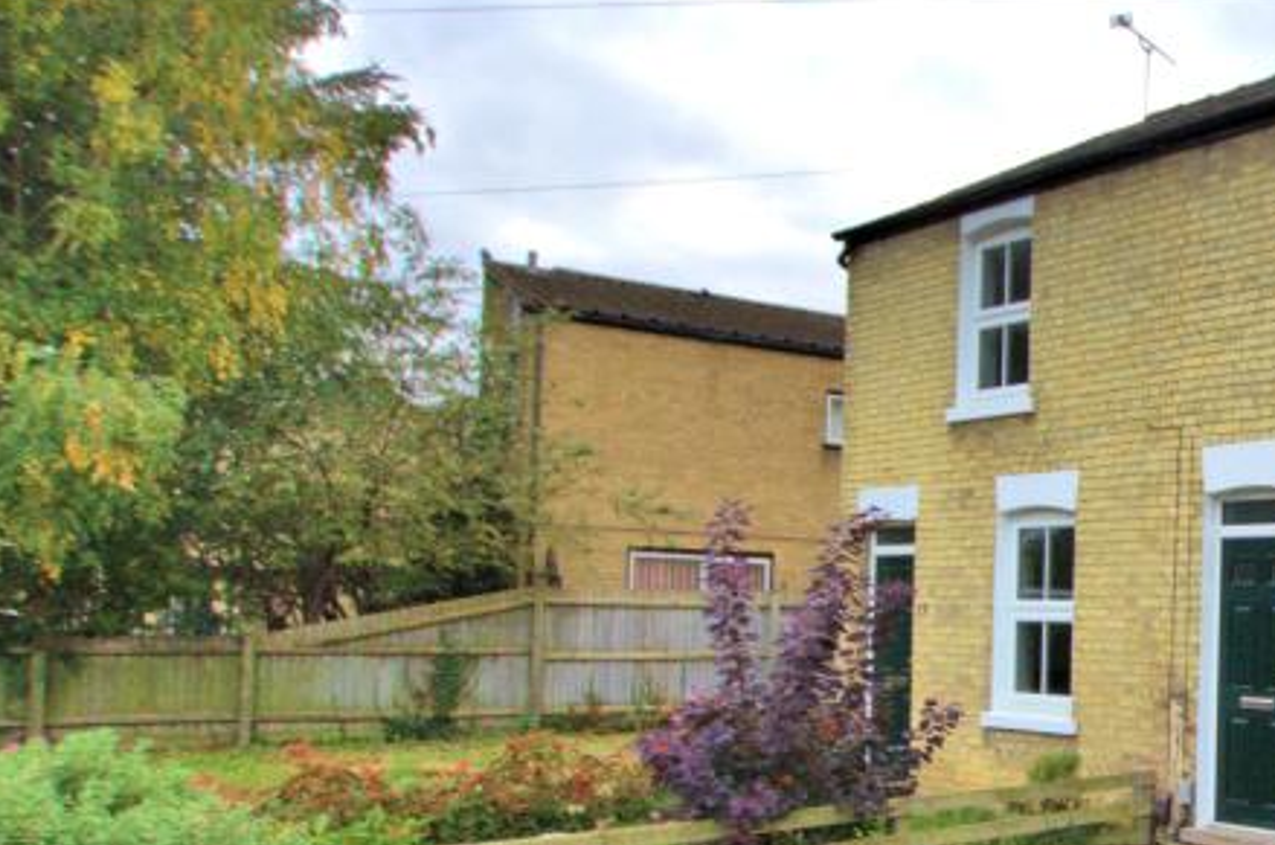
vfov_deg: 37.2
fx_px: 1237
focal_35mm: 35
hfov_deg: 44.8
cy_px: 576
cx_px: 1319
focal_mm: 10
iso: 400
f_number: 10
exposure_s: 1/200
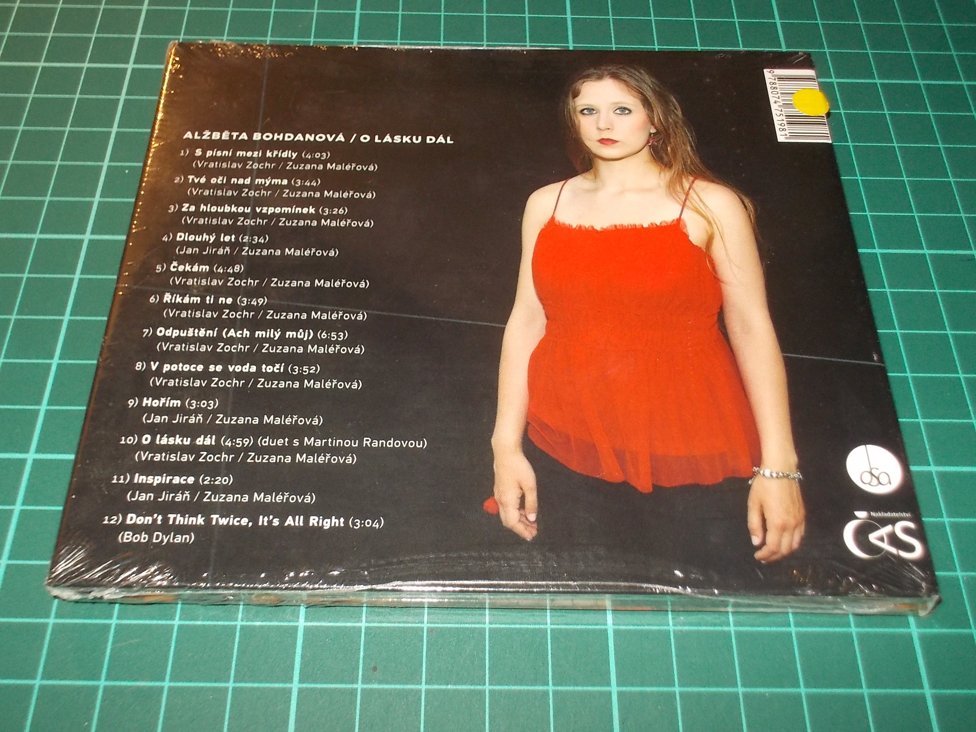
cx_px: 488
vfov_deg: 38.7
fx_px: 1043
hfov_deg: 50.1
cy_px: 366
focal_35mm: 37
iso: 200
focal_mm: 5.2
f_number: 3.7
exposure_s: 1/30
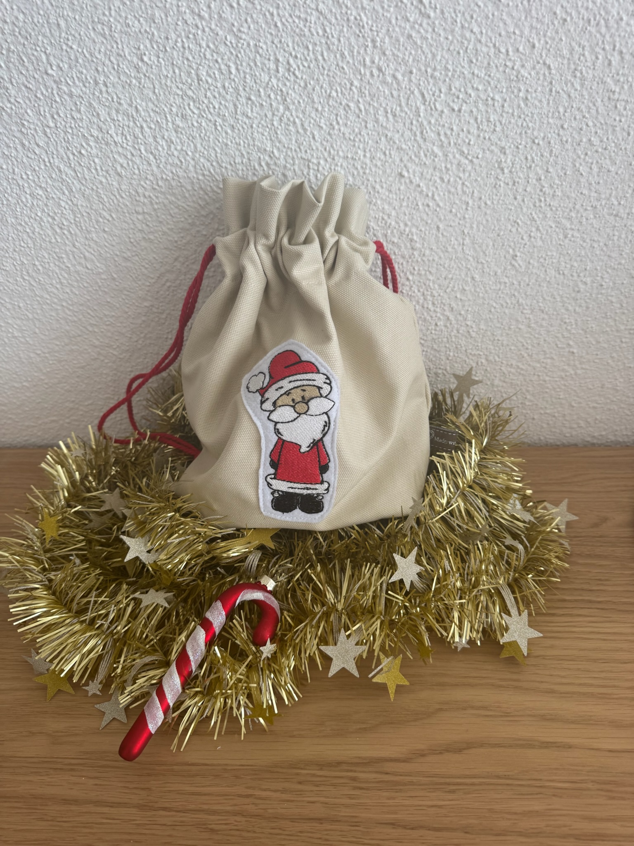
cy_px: 423
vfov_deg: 71.6
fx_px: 586
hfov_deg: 56.8
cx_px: 317
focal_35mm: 24
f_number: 1.78
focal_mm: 6.76
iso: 100
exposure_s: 1/121
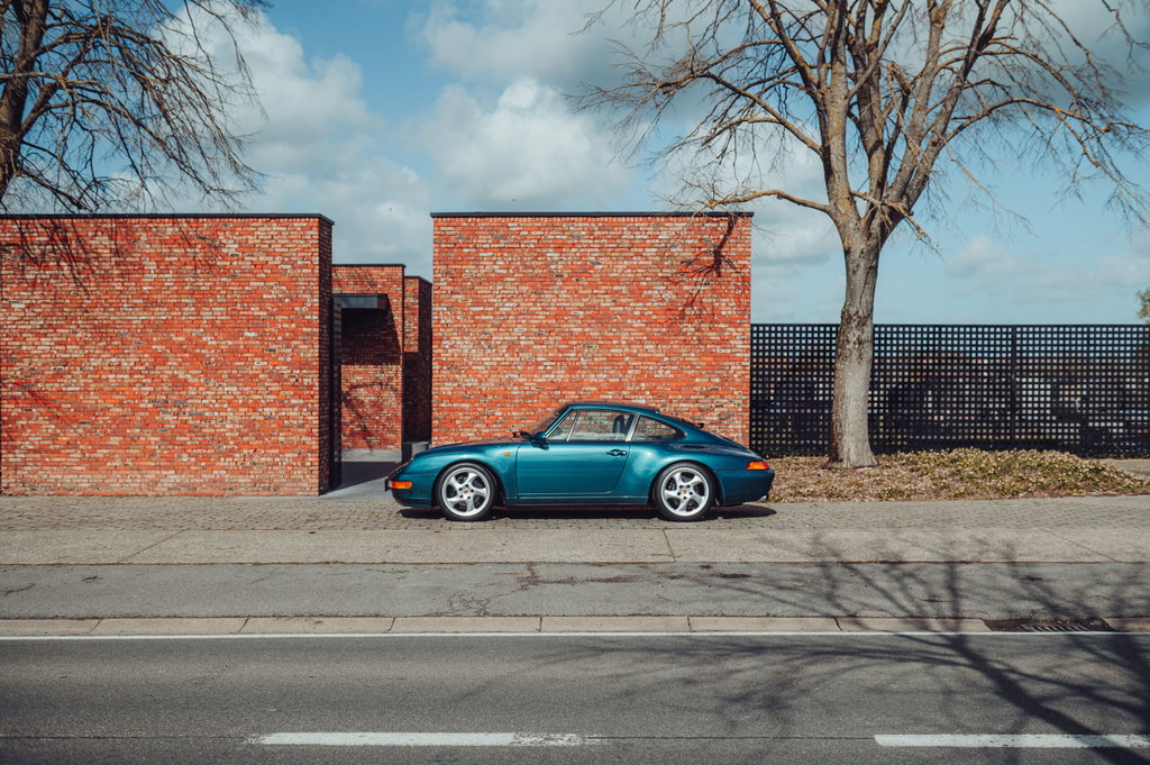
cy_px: 382
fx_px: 1213
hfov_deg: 50.7
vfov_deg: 35.0
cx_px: 575
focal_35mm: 38
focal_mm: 38
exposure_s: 1/640
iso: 100
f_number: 4
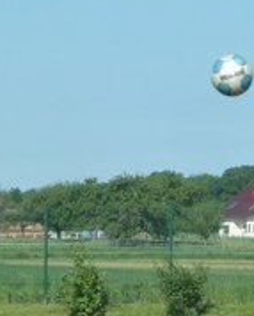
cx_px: 146
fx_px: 4274
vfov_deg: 4.2
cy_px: 331
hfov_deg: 3.4
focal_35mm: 456
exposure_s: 1/500
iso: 125
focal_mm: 19.5
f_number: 4.4
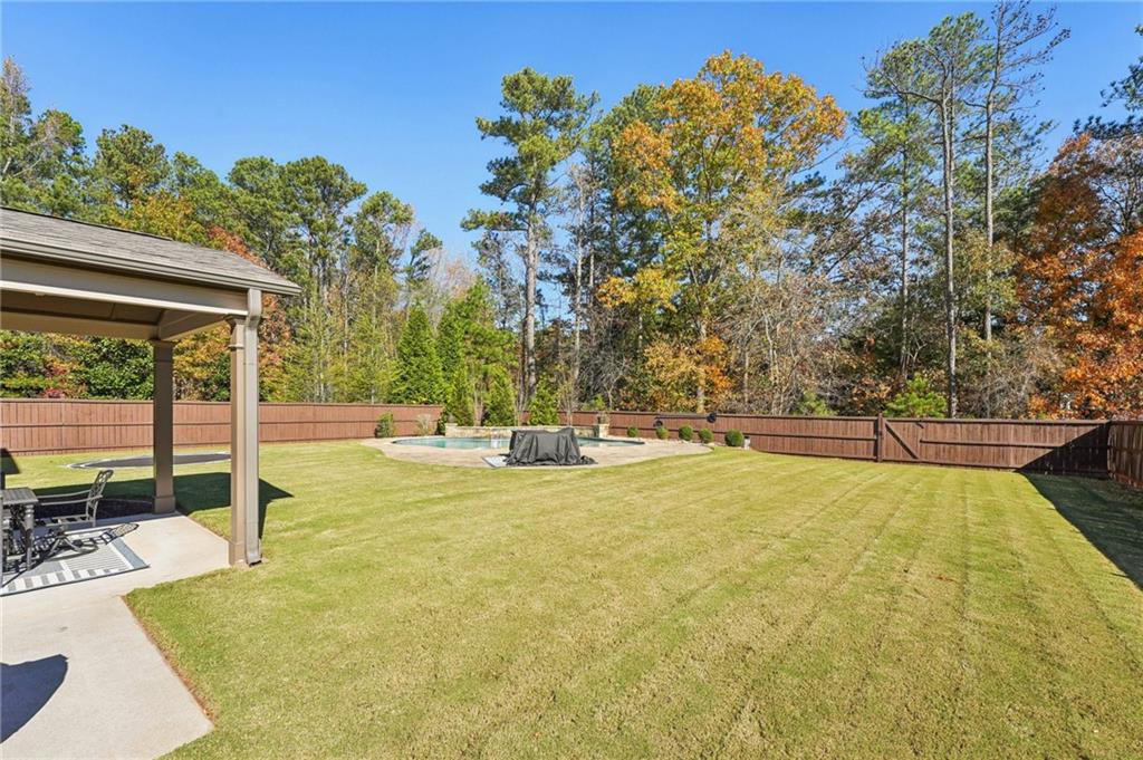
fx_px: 444
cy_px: 380
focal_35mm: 14
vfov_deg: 81.1
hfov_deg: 104.3
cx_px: 572
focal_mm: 14
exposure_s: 1/250
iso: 100
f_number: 8
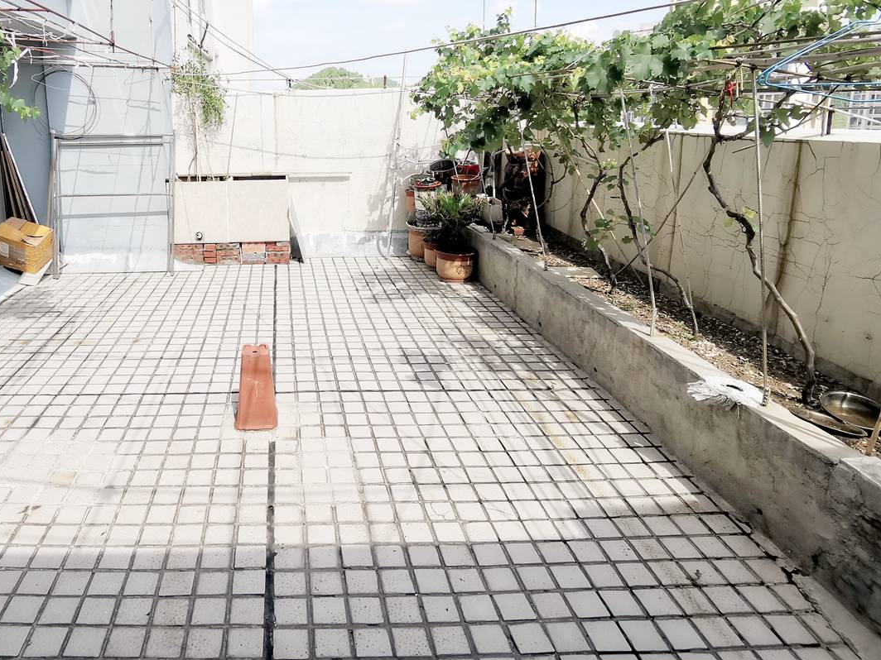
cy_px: 235
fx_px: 585
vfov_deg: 57.9
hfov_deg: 71.9
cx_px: 299
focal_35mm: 23
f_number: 2.2
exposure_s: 1/791
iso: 50
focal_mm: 2.26
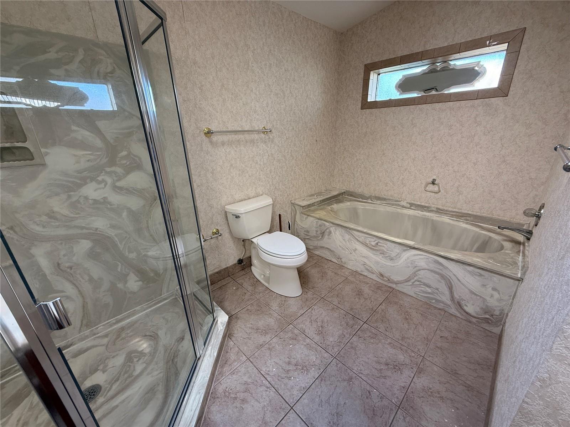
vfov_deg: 85.7
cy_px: 214
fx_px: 231
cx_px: 285
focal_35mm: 14
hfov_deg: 102.1
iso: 200
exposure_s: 1/60
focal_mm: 2.22
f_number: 2.2
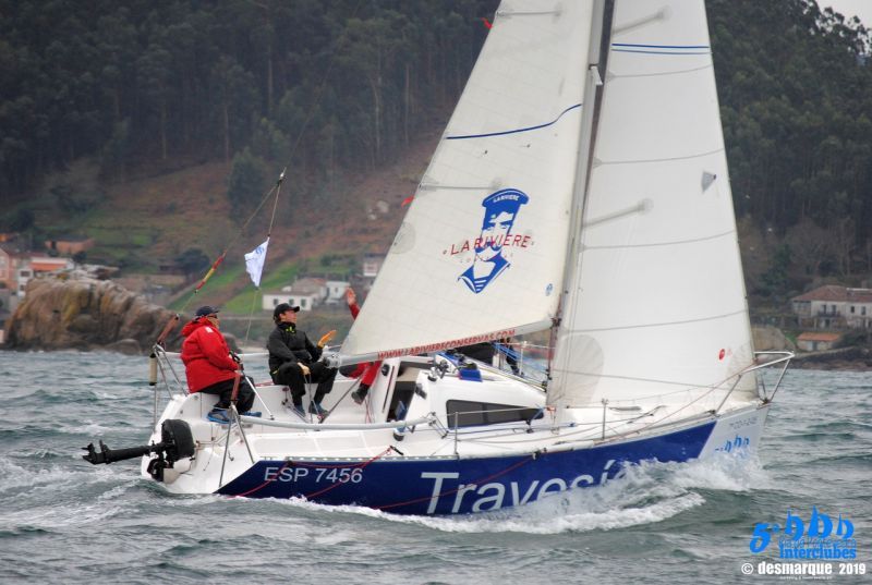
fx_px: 7282
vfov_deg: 4.6
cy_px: 292
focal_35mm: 300
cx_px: 436
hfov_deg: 6.9
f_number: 5.6
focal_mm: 200
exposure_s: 1/400
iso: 400
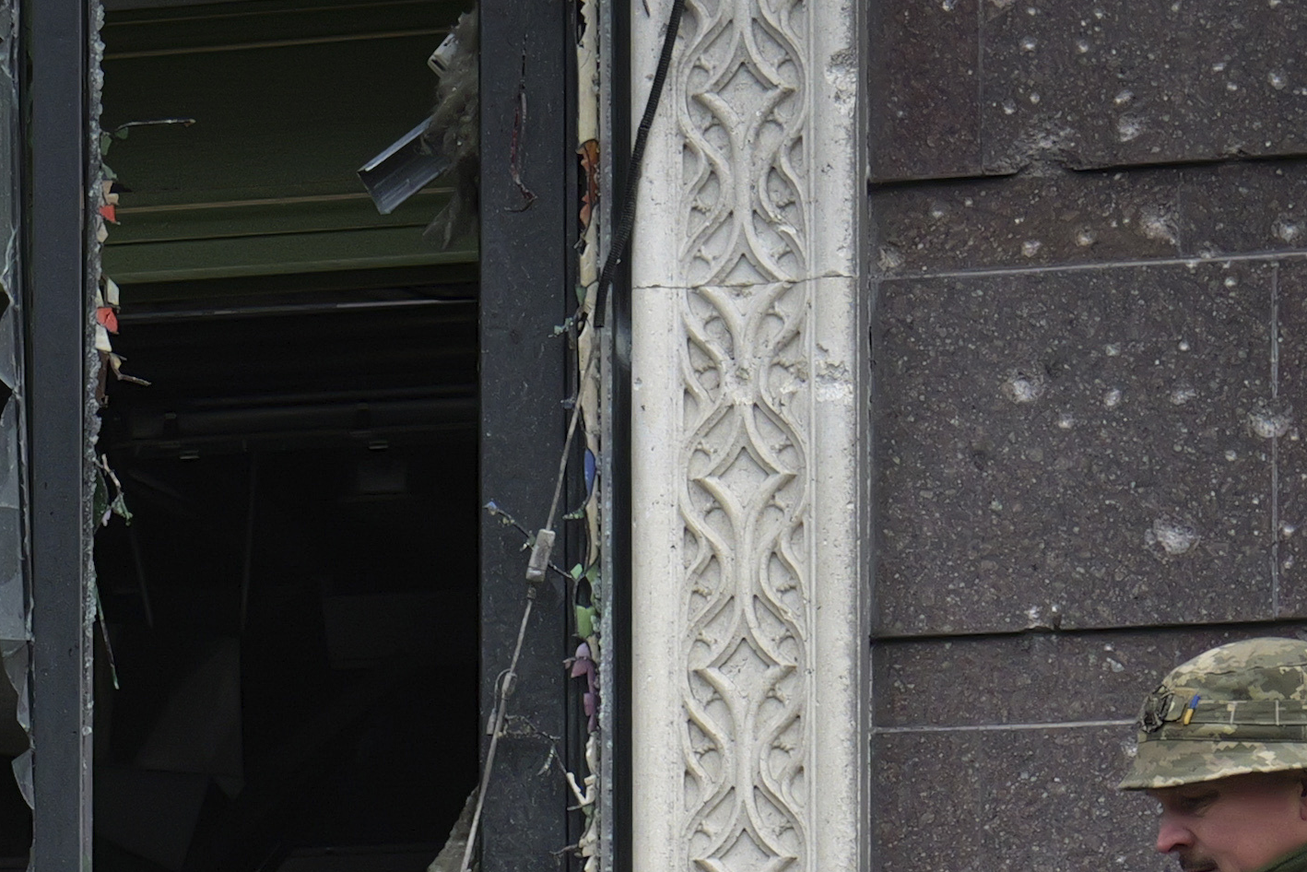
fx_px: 7117
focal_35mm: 196
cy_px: 1506
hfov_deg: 10.0
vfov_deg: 6.9
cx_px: -863
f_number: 5.1
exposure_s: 1/250
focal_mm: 47
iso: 1600
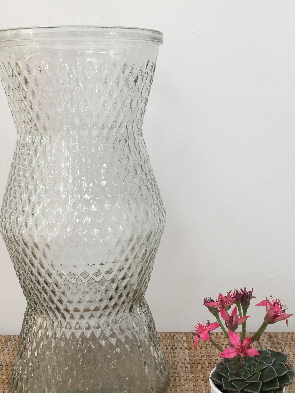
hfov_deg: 33.5
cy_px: 191
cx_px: 126
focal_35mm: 43
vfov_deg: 43.8
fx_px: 489
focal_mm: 4.15
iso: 25
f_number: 2.2
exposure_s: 1/117
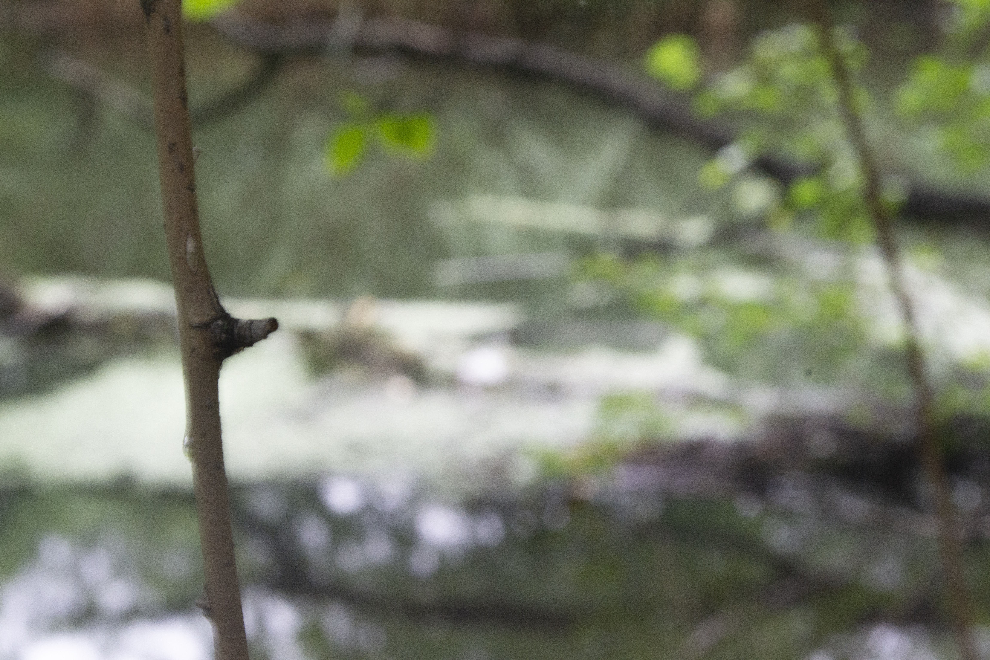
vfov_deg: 16.6
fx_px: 2269
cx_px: 495
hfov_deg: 24.6
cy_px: 330
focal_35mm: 82
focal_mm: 55
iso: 1600
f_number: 16
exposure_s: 1/8
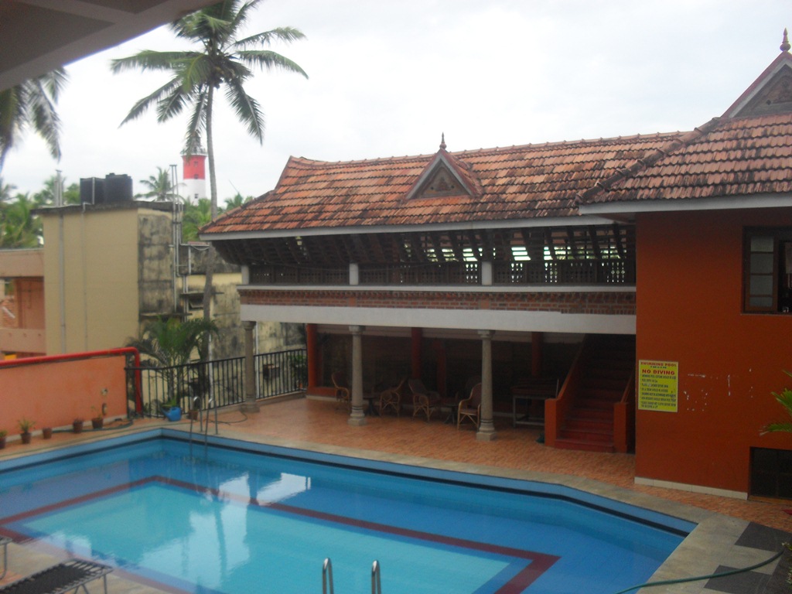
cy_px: 297
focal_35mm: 35
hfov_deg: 52.6
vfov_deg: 40.7
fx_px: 801
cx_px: 396
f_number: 3.2
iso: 100
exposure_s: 1/90
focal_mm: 6.3
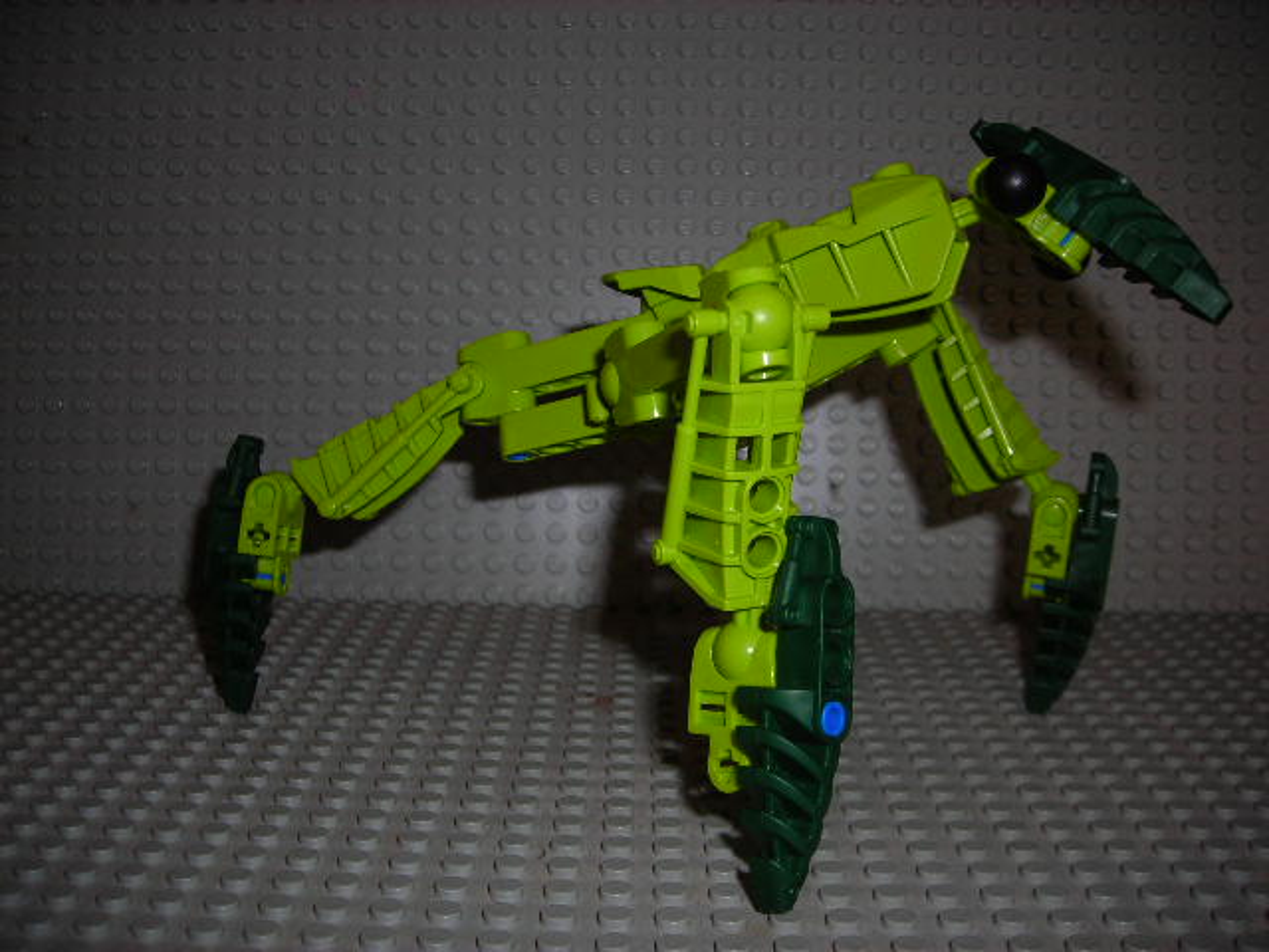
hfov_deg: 49.0
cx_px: 634
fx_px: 1393
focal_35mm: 38
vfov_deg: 37.7
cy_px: 476
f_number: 3.2
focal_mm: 6.3
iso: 50
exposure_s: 1/60.1
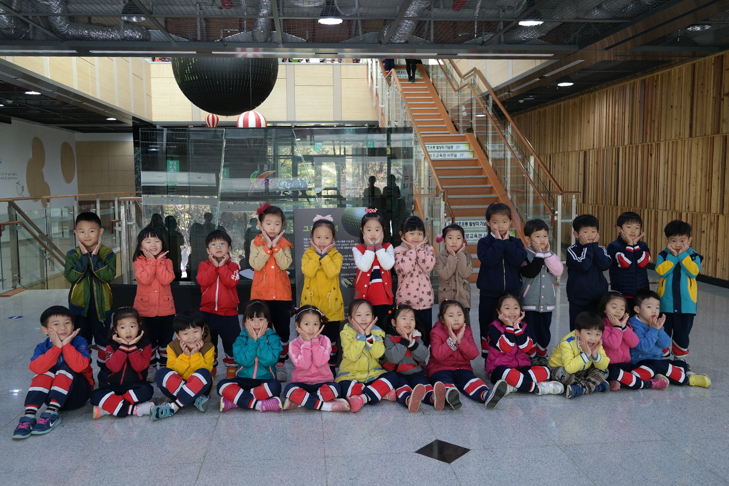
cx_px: 364
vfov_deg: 43.6
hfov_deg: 61.9
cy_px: 243
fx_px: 607
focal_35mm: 30
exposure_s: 1/40
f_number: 3.5
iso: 400
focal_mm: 20
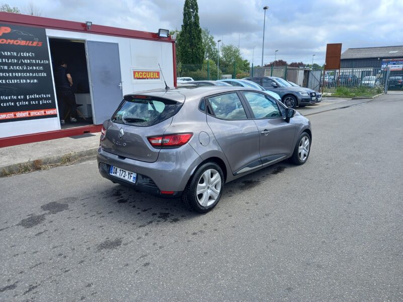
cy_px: 151
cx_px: 202
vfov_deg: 54.9
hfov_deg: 69.4
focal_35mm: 25
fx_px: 291
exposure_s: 1/367
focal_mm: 4.6
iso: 25
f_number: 2
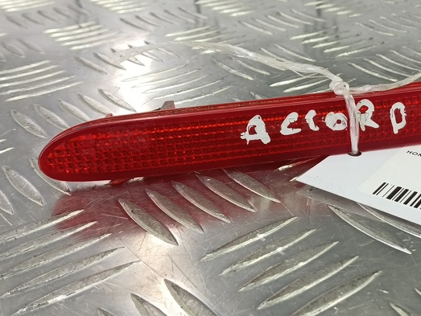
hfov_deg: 40.3
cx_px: 337
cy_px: 133
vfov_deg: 32.2
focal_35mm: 45
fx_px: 548
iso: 134
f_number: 1.6
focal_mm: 4.11
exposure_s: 1/50
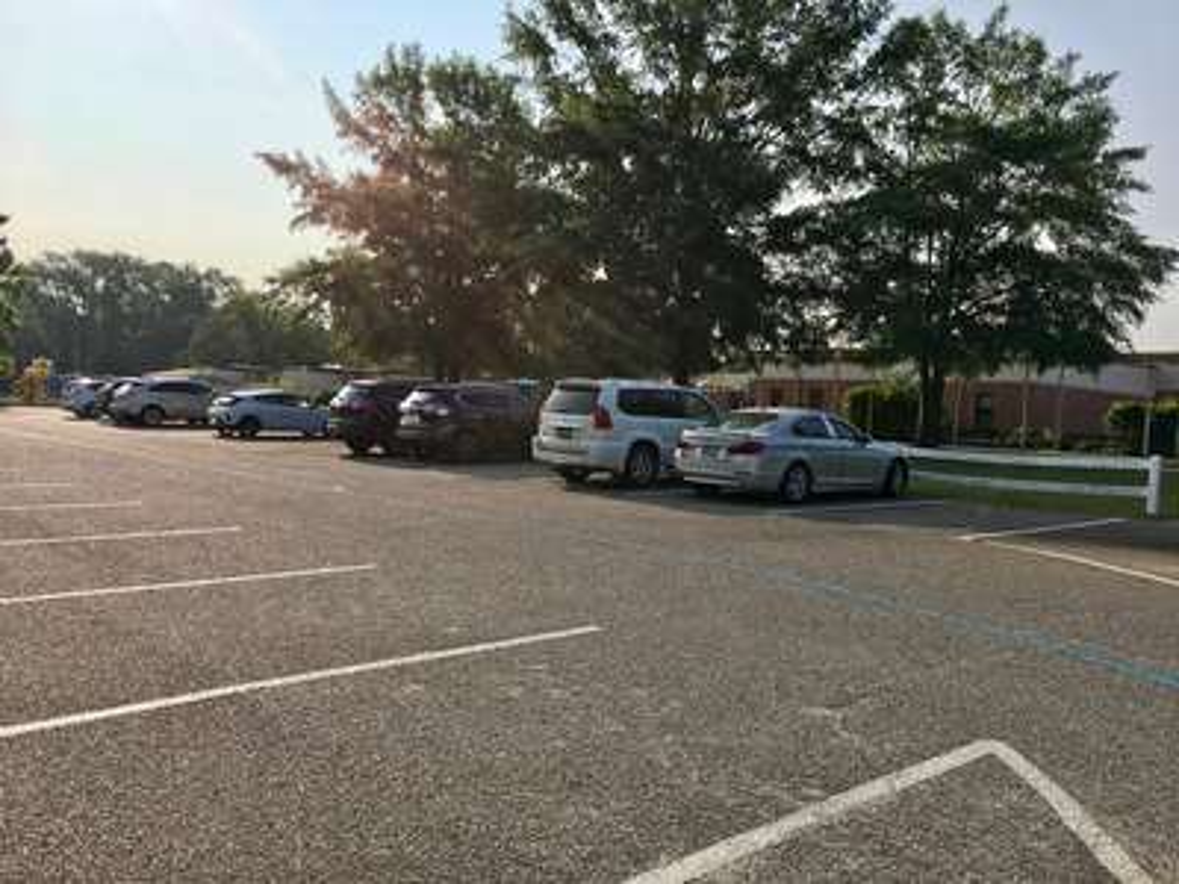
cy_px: 442
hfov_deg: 61.7
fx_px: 988
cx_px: 590
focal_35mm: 29
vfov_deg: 48.2
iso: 25
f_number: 2.2
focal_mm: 4.15
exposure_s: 1/1789
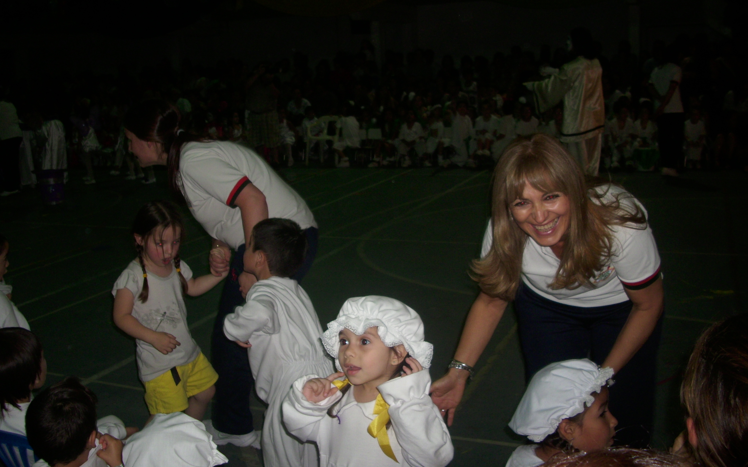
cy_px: 187
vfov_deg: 38.2
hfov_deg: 58.1
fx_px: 673
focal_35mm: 33
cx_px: 374
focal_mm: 6.2
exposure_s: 1/30
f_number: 2.8
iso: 50
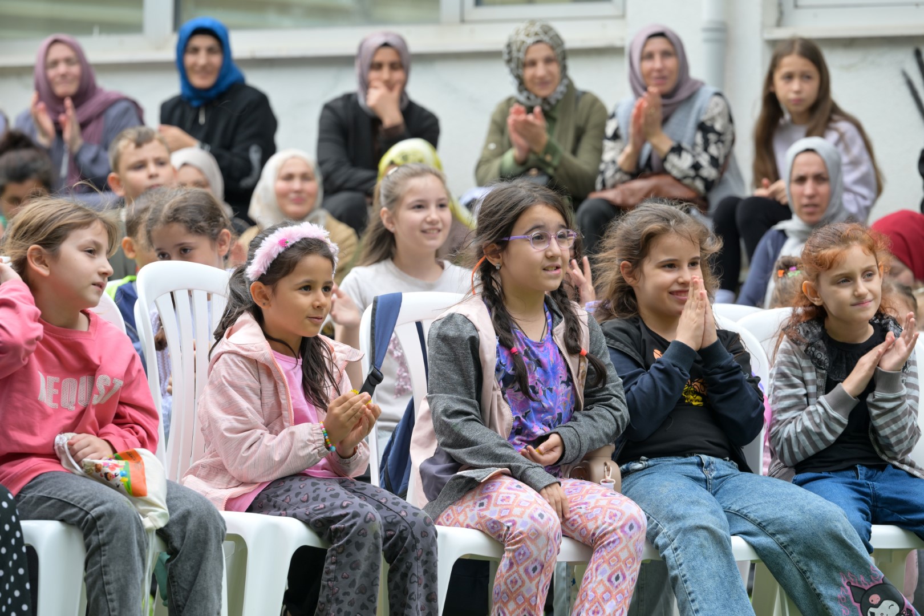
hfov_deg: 12.5
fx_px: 4235
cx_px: 462
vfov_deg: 8.3
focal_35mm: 165
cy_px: 308
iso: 200
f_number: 5.6
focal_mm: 165
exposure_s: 1/200
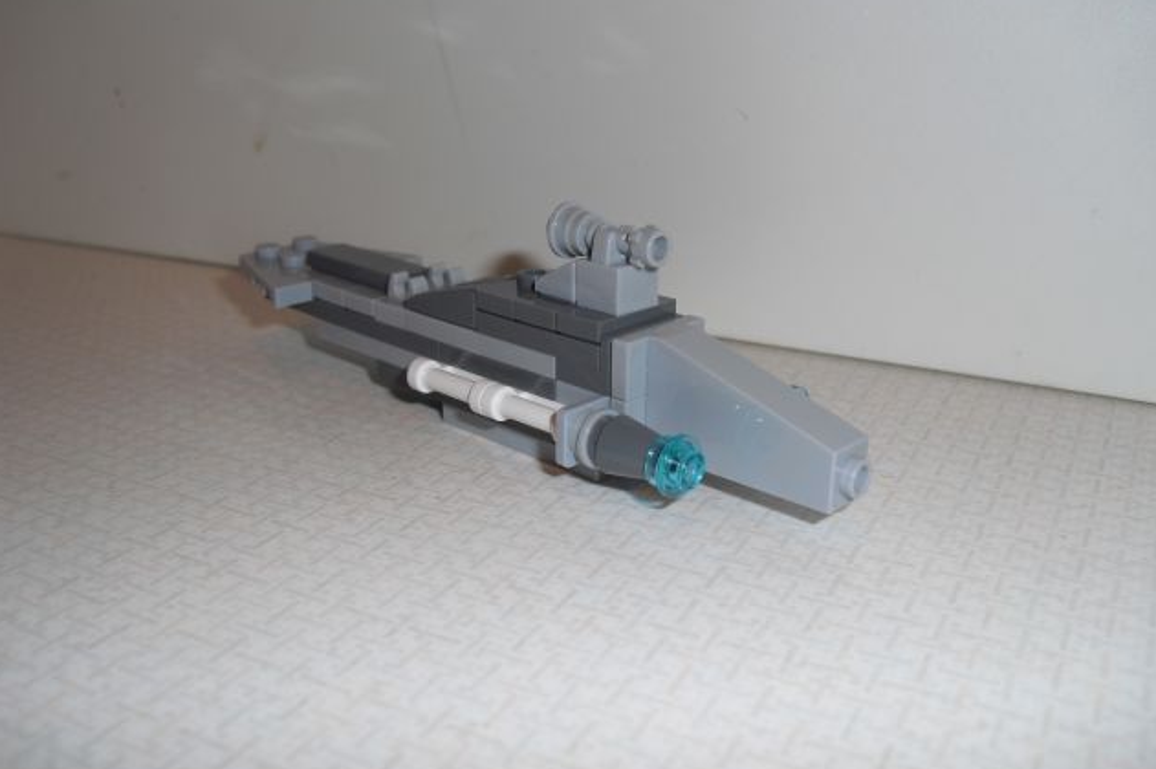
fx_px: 1220
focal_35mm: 38
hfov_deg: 50.7
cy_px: 386
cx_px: 575
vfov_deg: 35.0
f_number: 3.1
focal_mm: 6.3
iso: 64
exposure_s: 1/60
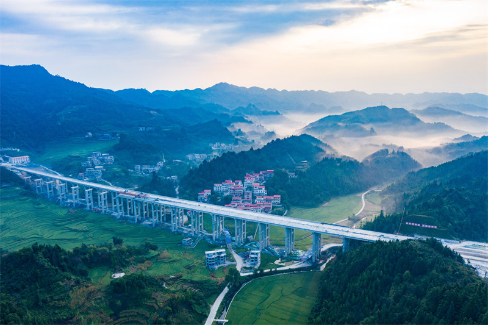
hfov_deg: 65.5
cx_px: 244
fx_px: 379
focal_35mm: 28
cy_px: 162
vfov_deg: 46.4
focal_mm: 10.26
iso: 100
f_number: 8
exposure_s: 1/100
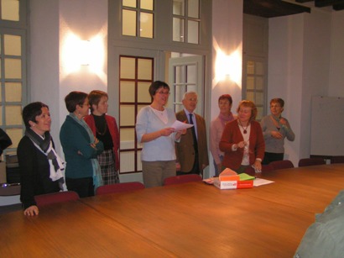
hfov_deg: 49.0
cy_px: 129
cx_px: 172
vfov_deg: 37.7
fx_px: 377
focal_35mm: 38
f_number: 2.8
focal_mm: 5.8
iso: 200
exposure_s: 1/40
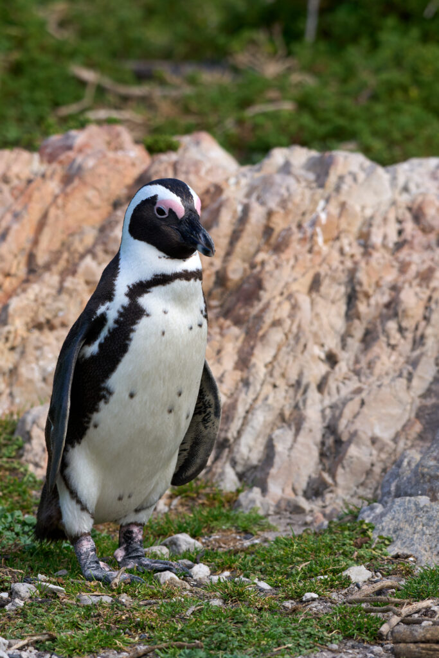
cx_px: 220
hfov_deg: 2.9
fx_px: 8754
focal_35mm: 479
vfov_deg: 4.3
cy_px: 329
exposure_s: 1/640
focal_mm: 319.2
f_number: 6.3
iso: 200
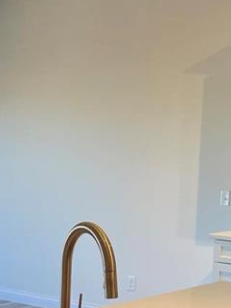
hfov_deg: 15.2
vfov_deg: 20.0
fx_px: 864
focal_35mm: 97
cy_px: 259
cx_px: 133
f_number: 1.6
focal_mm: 4.2
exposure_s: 1/120
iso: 64
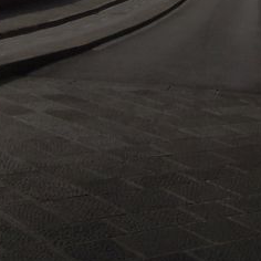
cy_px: -132
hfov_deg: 18.8
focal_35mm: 92
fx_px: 785
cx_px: 178
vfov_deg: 17.1
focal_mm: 4.3
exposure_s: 1/1600
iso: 160
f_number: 6.3
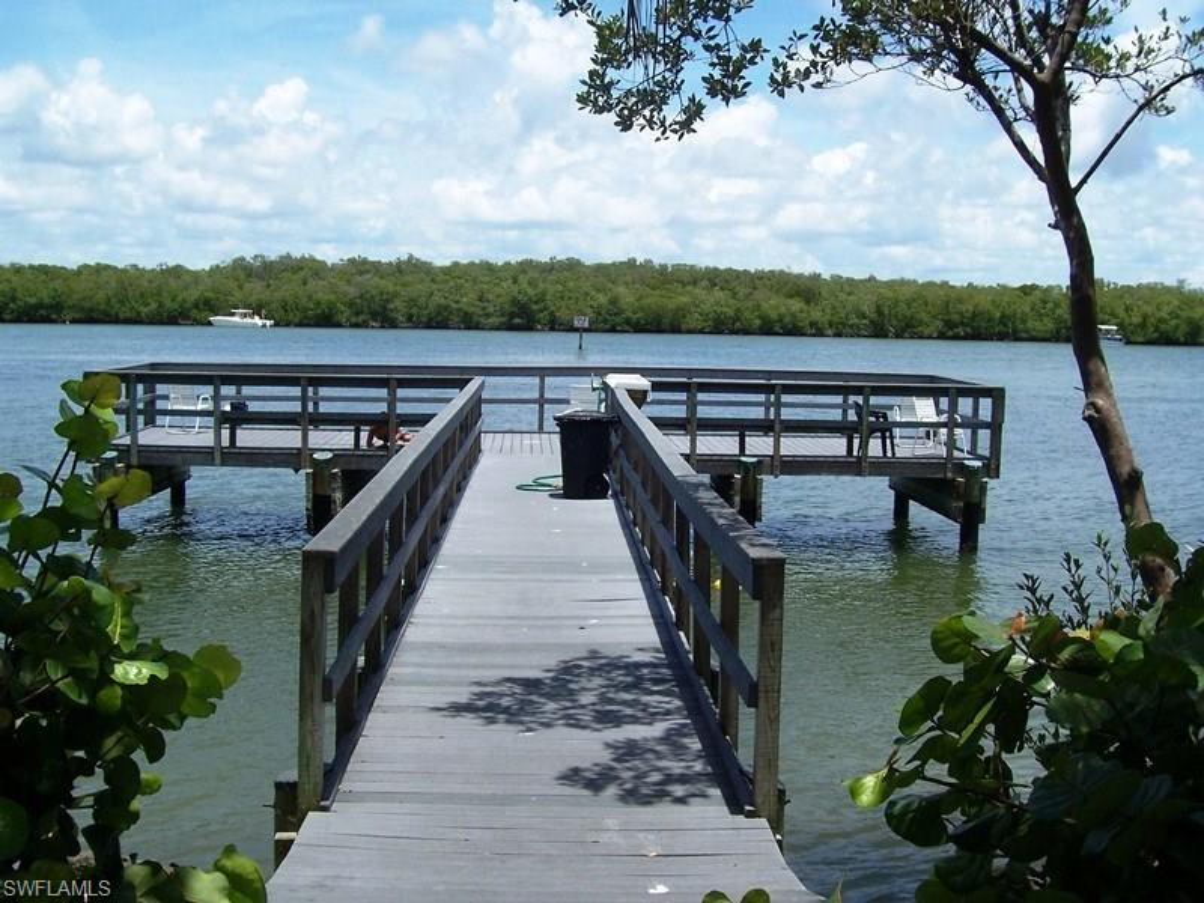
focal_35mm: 42
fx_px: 1461
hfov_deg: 44.8
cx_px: 602
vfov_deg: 34.3
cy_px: 452
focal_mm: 7
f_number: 5.6
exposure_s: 1/350
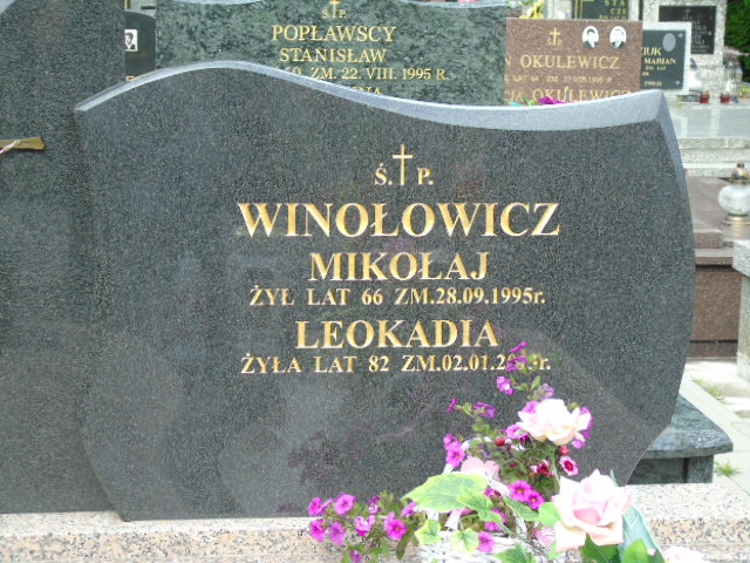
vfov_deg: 18.0
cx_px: 375
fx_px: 1777
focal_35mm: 82
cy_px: 282
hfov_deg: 23.8
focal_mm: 15
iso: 80
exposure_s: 1/160
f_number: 4.1
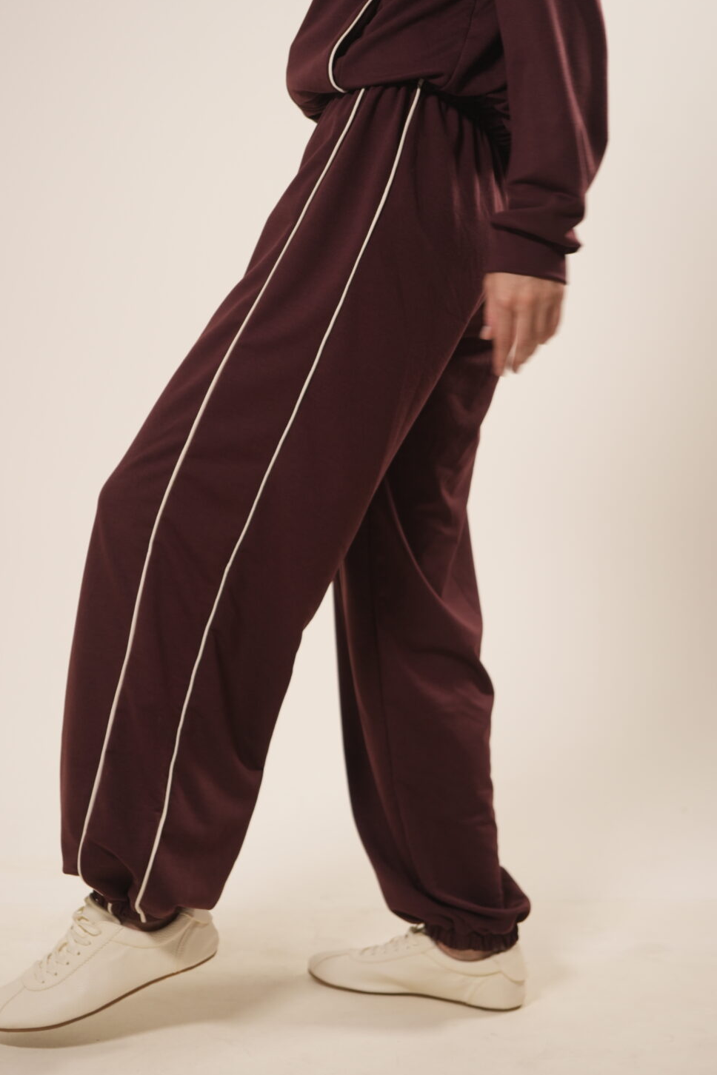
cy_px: 550
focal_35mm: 62
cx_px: 296
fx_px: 1852
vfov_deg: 32.4
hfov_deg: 21.9
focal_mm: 50
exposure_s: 1/125
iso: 640
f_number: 2.8
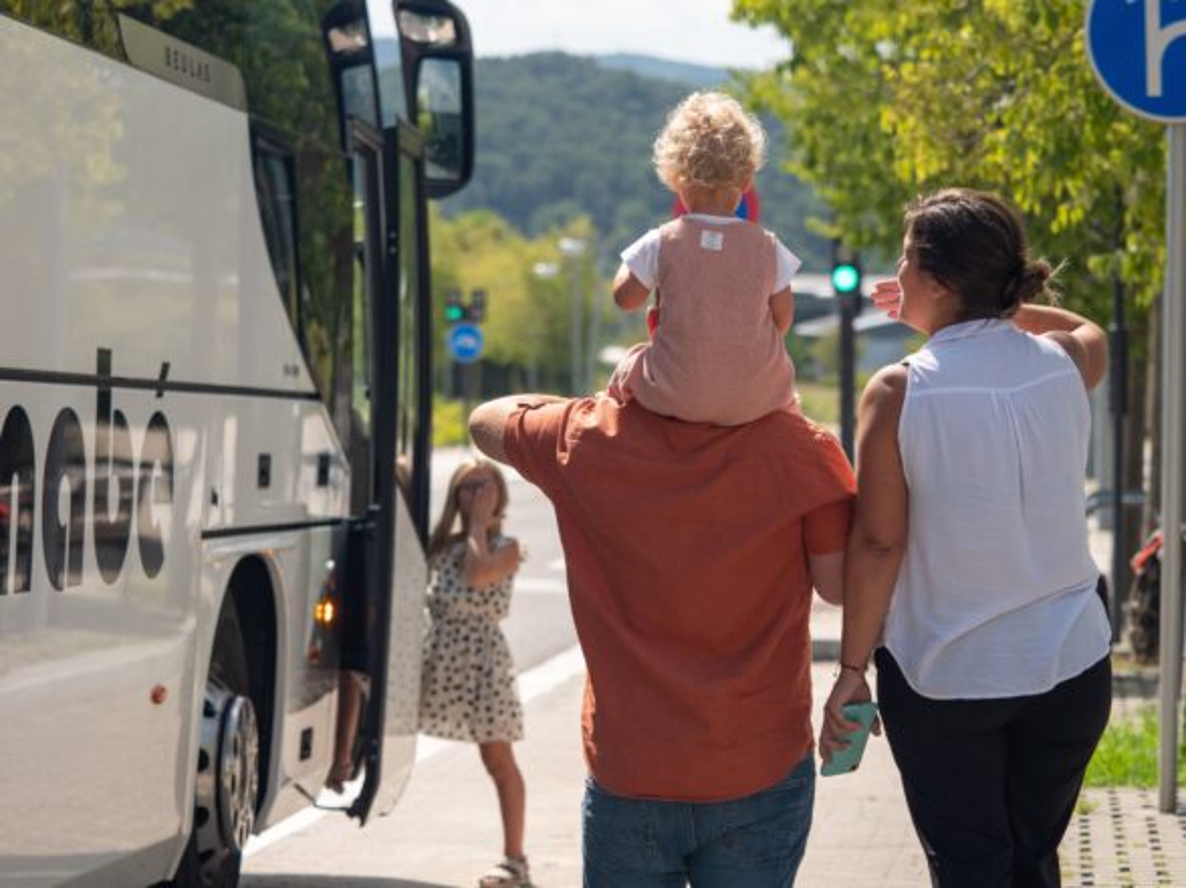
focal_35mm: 124
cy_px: 444
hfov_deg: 15.9
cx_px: 593
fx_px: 4245
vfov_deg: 11.9
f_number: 2.8
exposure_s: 1/2500
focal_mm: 62
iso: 200
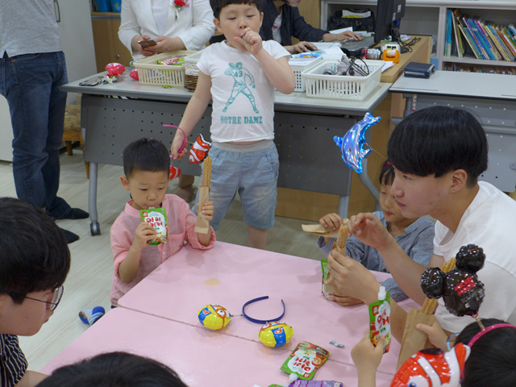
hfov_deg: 43.9
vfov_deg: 33.6
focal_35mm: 43
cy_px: 194
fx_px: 641
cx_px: 258
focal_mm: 8.4
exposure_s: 1/80
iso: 100
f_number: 1.8
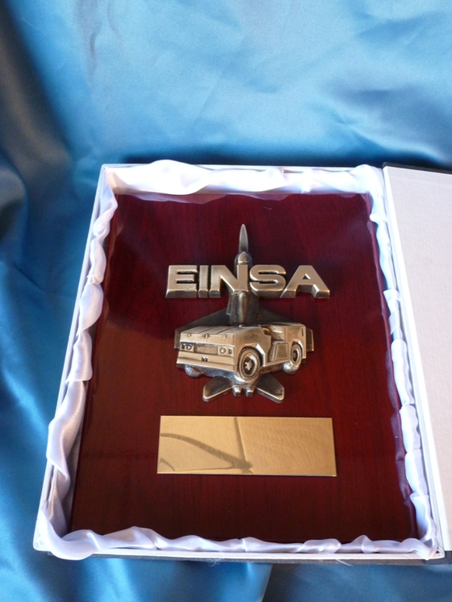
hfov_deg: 49.7
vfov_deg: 63.5
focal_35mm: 28
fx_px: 488
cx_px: 226
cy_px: 301
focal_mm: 5
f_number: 3.5
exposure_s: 1/15
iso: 400
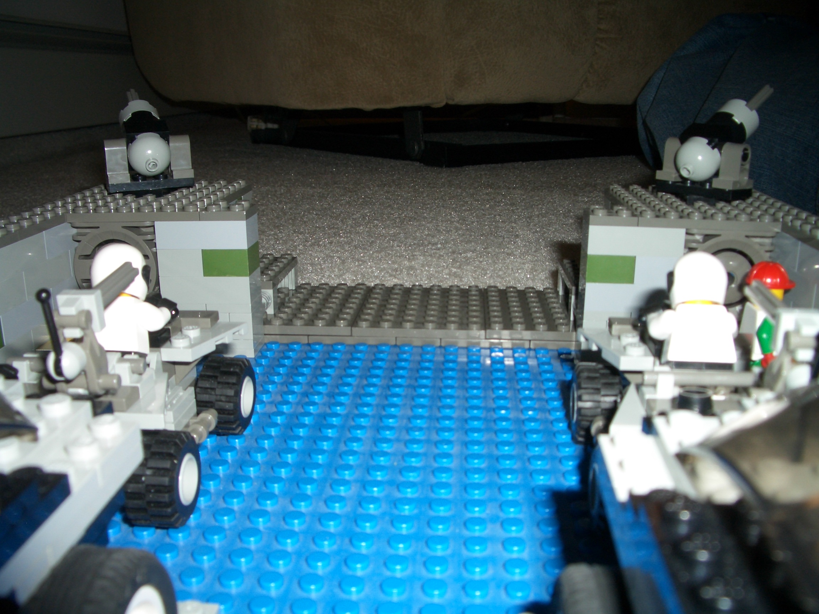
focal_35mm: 35
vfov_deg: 40.7
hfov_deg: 52.6
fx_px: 828
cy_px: 307
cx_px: 410
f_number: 4.3
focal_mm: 5.8
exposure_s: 1/60
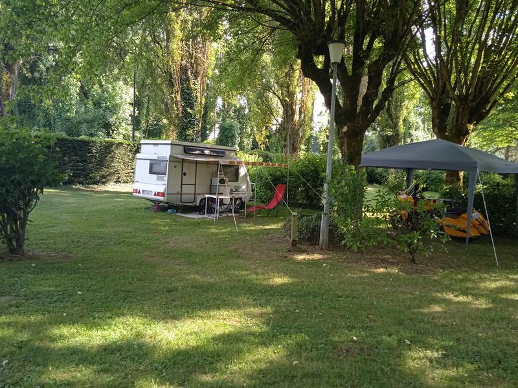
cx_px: 259
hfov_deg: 63.4
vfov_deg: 49.7
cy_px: 194
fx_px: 419
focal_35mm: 28
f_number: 2.2
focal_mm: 3.43
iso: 143
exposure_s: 1/100
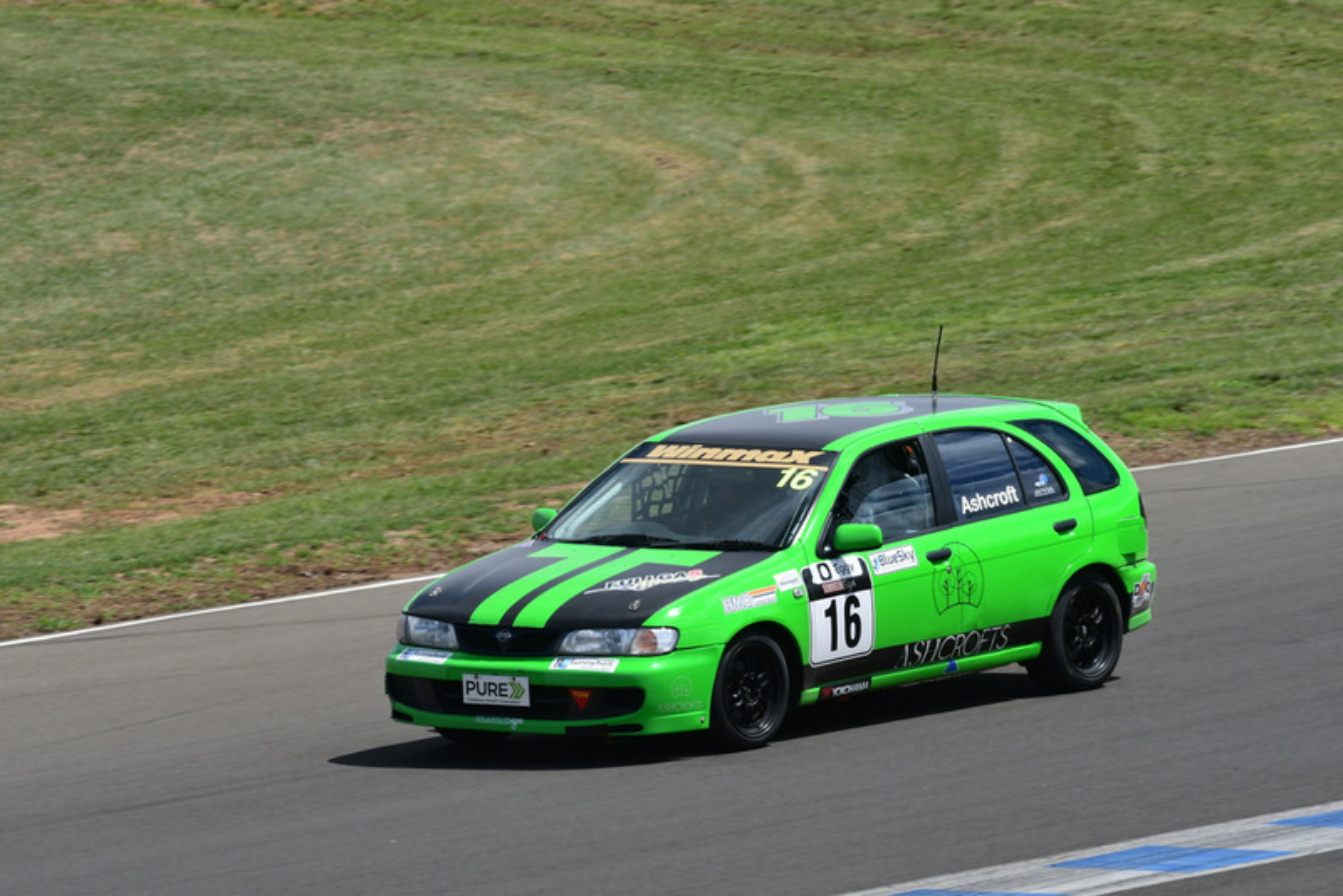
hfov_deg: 4.4
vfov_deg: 3.0
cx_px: 672
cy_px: 448
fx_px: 17352
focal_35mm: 465
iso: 250
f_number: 10
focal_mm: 310
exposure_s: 1/640
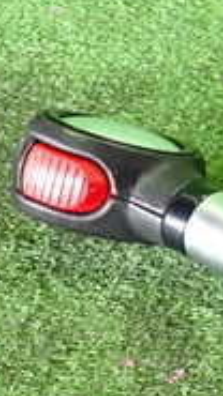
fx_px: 1115
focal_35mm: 106
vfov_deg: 20.0
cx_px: 407
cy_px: 300
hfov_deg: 10.7
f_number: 2.3
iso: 1000
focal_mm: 5.4
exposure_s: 1/60
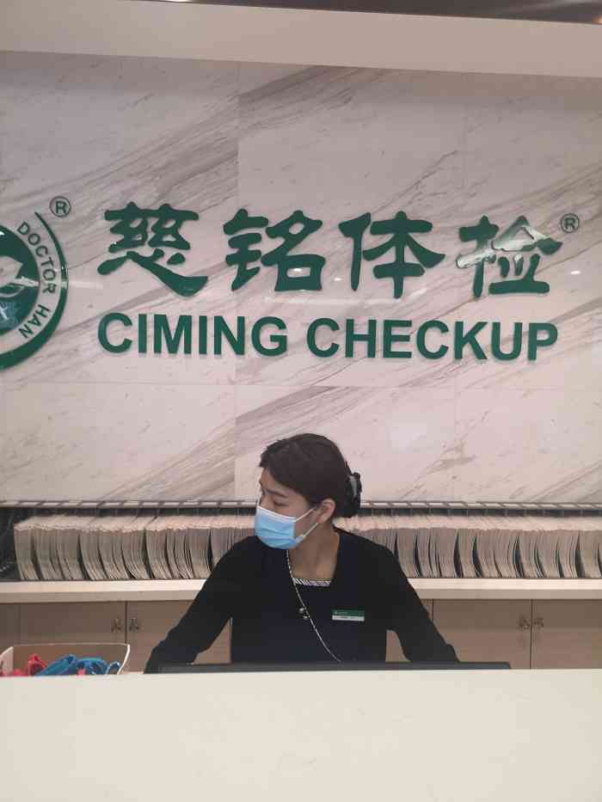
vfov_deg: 65.3
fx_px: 626
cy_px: 401
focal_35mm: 27
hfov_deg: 51.4
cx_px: 301
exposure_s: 1/33.3
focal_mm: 5.58
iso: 160
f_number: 1.8
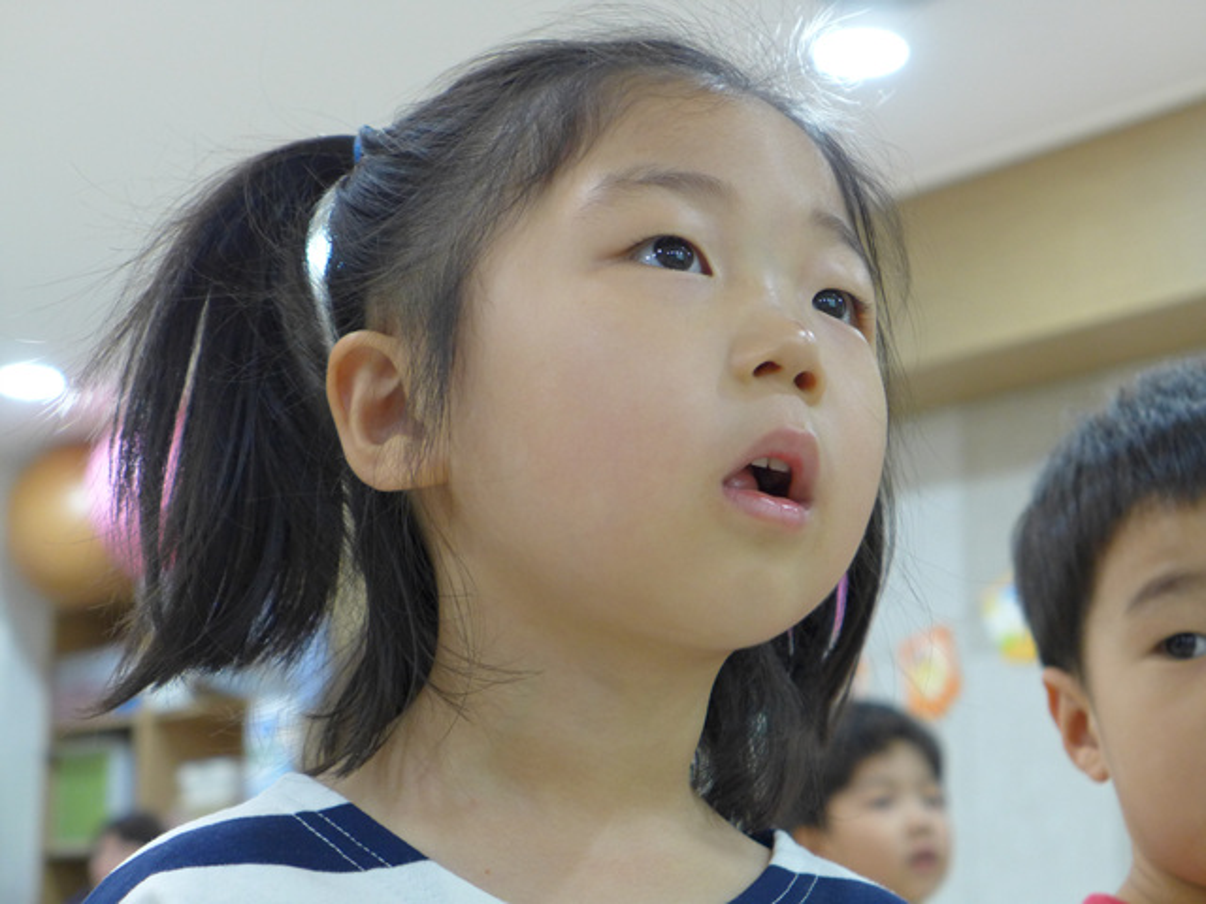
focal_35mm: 75
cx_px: 603
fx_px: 2613
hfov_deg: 26.0
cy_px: 452
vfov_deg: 19.6
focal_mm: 14.7
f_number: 2.2
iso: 400
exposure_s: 1/100
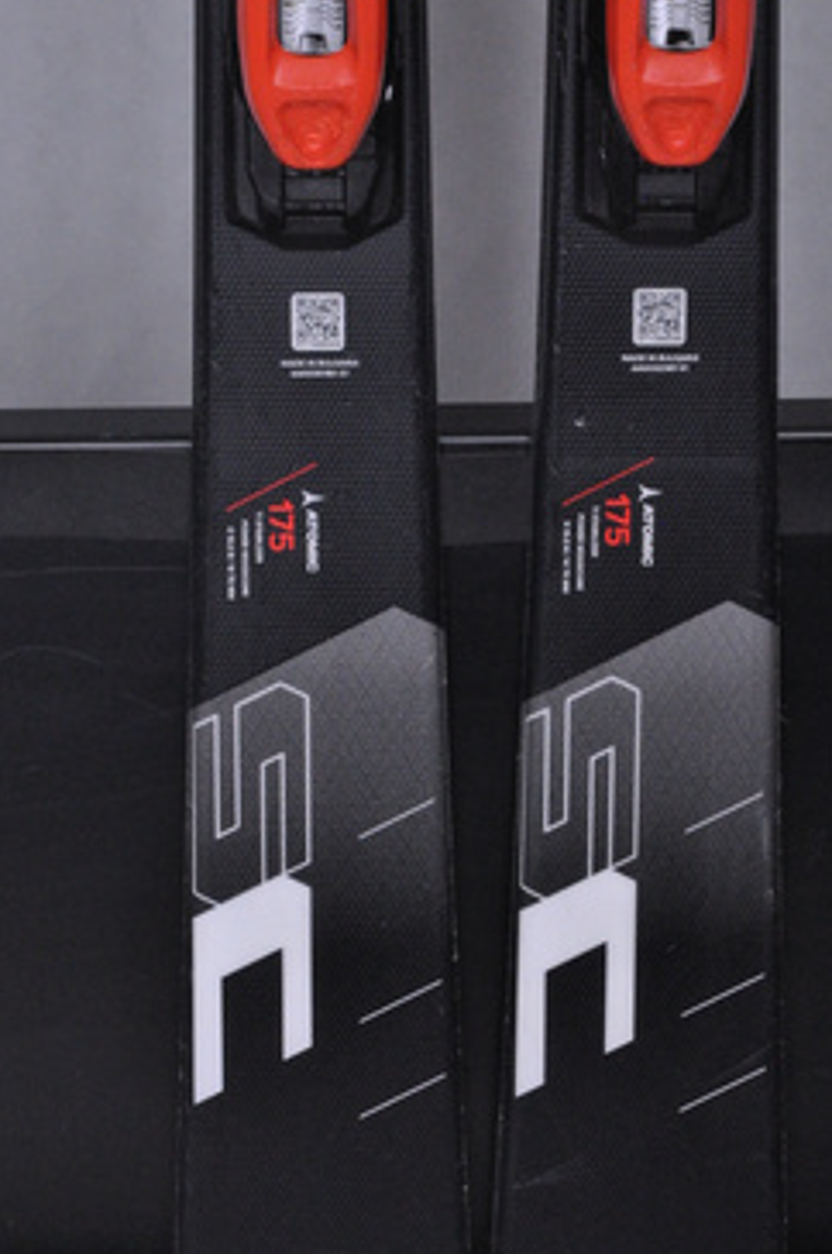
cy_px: 584
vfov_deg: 13.9
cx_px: 480
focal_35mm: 148
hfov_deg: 9.2
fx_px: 5150
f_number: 9.5
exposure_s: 1/125
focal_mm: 80
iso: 3200
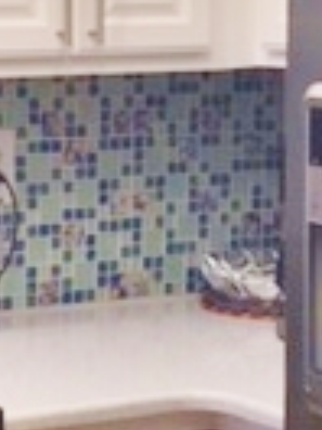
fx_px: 1749
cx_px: 16
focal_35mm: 141
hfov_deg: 10.4
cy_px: 101
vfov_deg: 13.9
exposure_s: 1/60
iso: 40
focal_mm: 4.15
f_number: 2.2
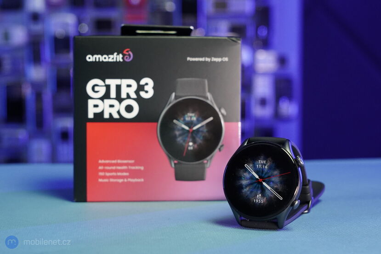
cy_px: 127
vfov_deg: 23.4
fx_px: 614
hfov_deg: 34.5
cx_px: 190
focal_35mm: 58
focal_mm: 58
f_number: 7.1
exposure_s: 1/160
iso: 3200
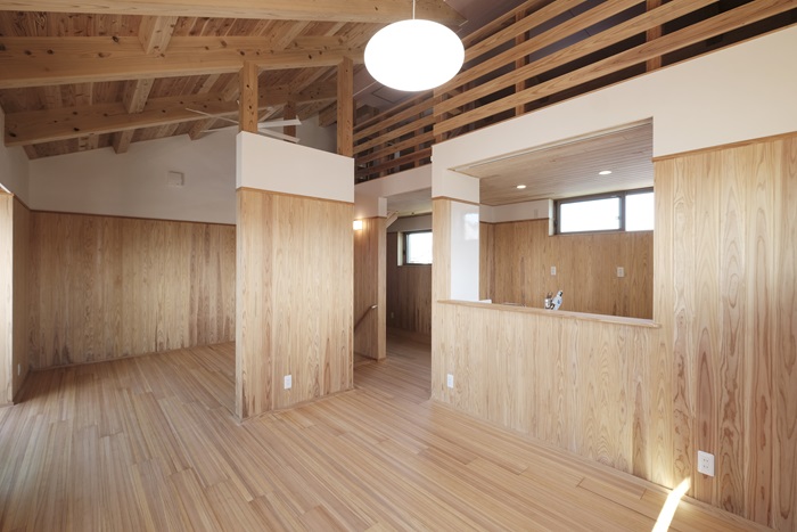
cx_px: 398
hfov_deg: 100.4
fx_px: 332
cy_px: 266
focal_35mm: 15
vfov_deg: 77.4
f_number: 6.4
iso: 160
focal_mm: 10
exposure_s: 1/10
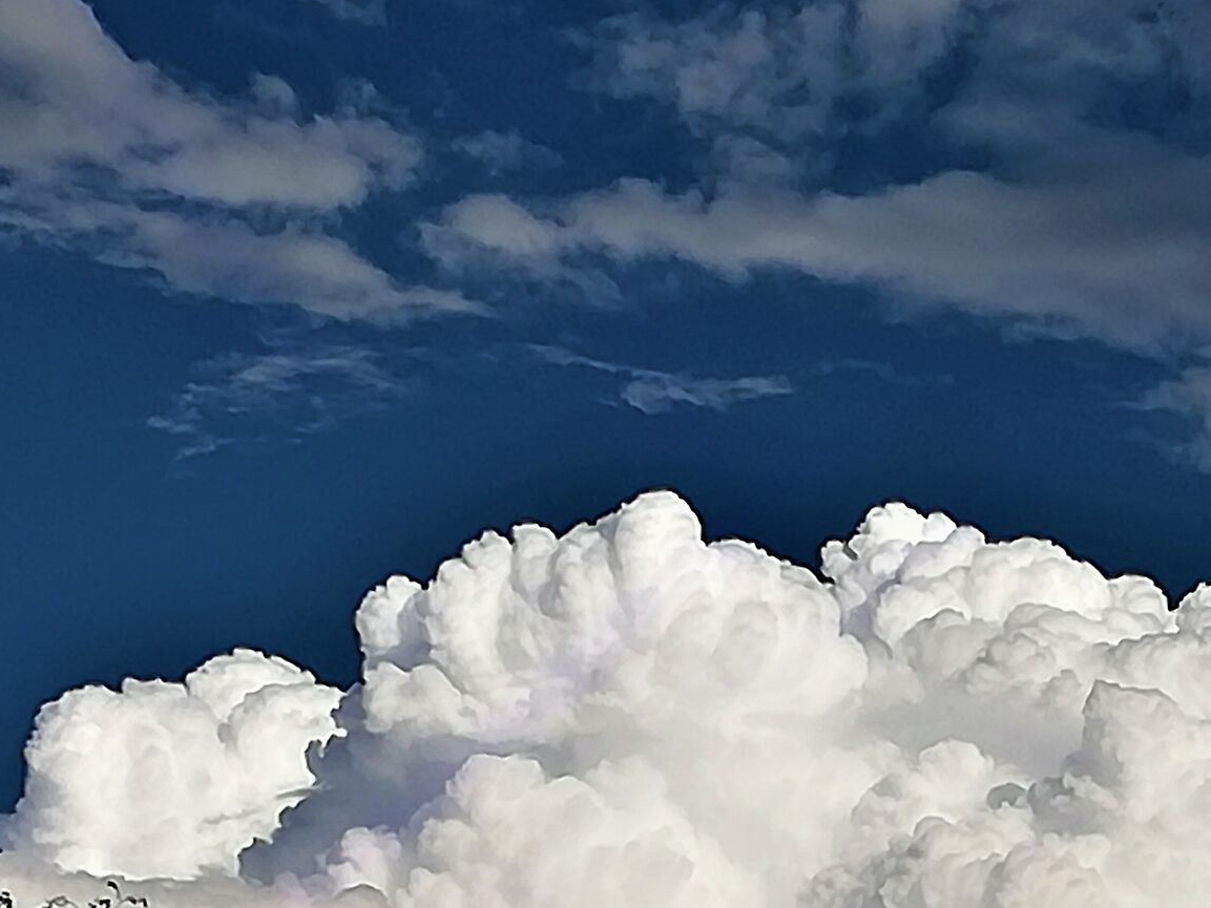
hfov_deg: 11.0
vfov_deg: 8.3
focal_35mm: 179
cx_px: 1135
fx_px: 6263
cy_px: 828
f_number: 2.2
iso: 50
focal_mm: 3.81
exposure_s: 1/3401
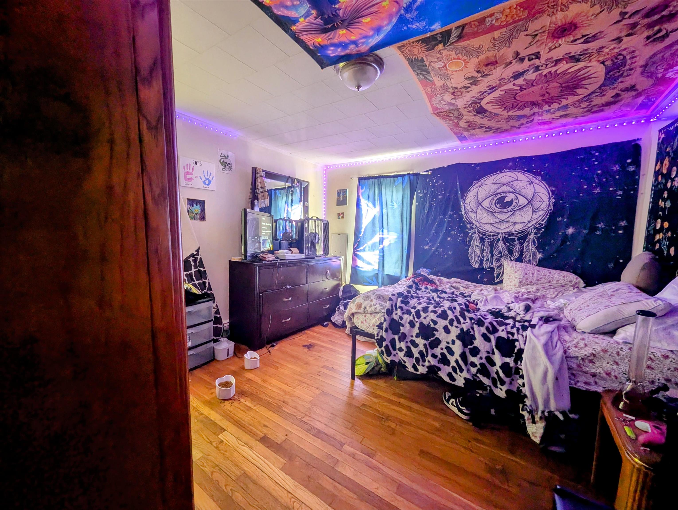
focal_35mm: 13
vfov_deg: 90.1
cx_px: 339
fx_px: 255
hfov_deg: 106.1
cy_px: 255
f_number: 2.2
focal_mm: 1.95
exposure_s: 1/33.4
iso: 308
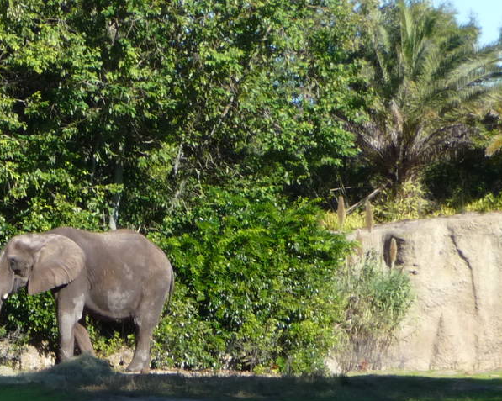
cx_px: -147
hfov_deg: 8.2
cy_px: 457
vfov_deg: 6.6
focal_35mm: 233
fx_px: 3460
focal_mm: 15.2
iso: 160
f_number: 4.7
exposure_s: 1/500
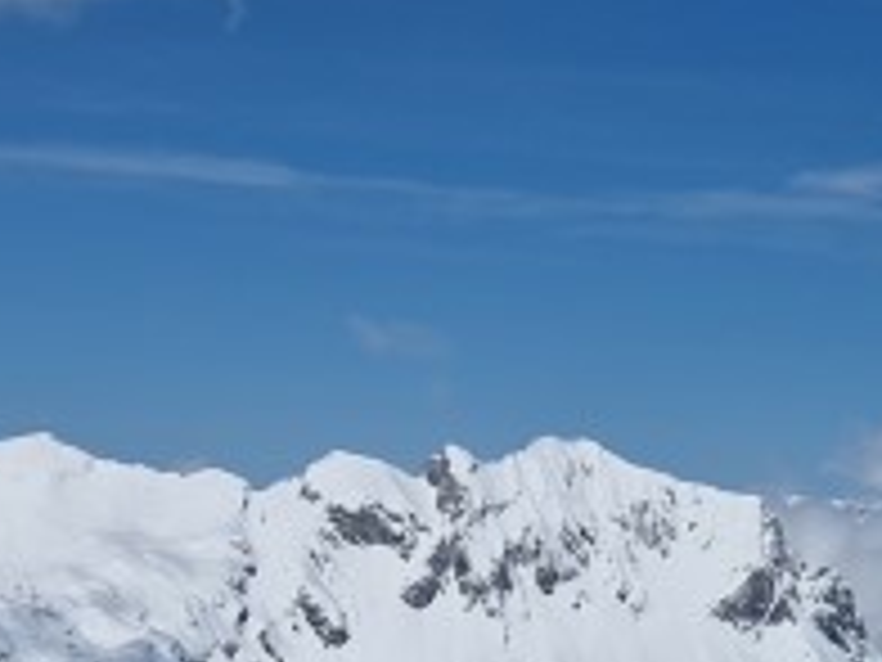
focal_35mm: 120
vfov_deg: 11.8
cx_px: 576
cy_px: 986
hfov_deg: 16.4
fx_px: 3058
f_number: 1.8
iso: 50
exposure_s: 1/9024
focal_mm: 5.4
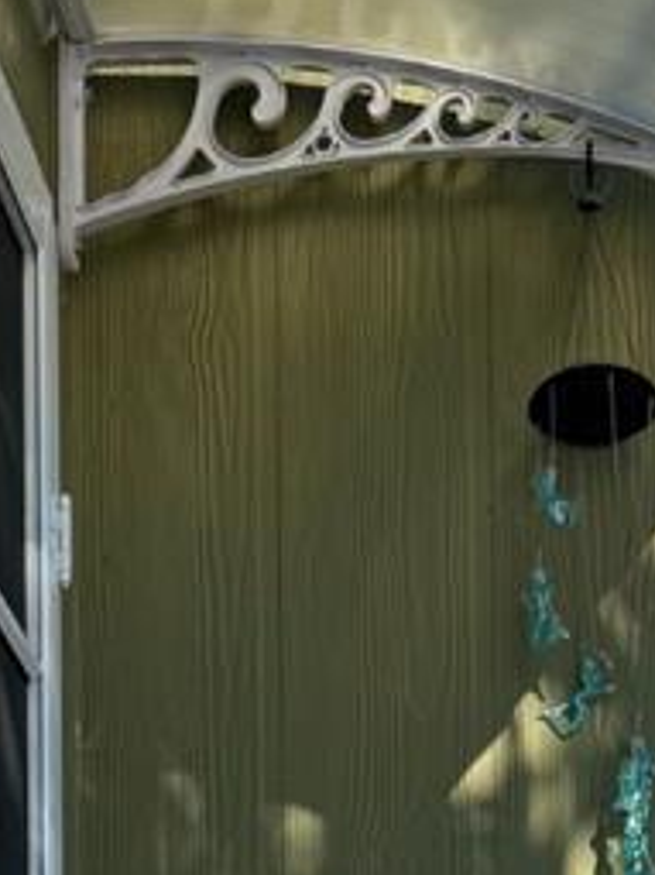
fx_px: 3560
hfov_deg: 10.5
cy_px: 1508
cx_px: 303
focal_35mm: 141
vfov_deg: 12.9
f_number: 1.78
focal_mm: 6.76
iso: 100
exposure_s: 1/2053
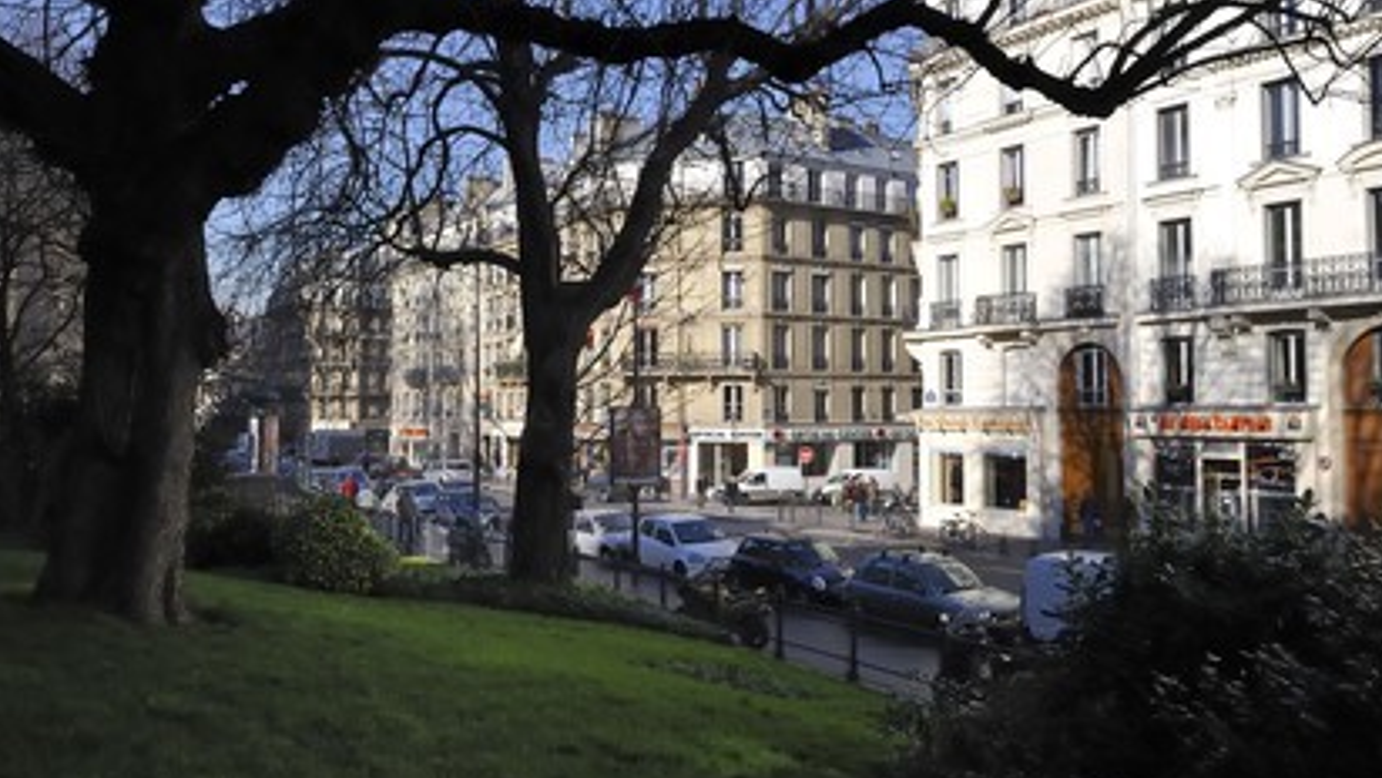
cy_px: 355
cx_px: 701
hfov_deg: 62.6
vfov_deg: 37.8
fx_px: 1136
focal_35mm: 31
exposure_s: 1/160
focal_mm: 29
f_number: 18
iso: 400
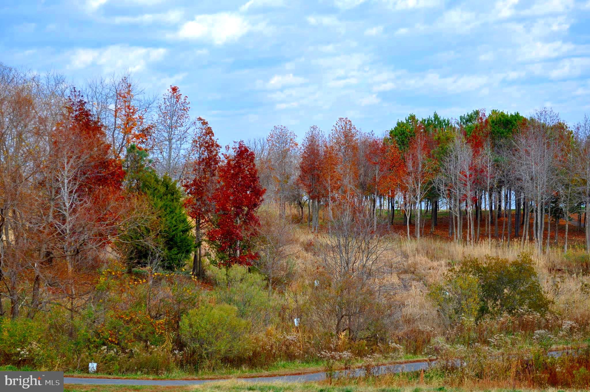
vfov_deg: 17.4
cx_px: 295
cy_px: 196
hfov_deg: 26.0
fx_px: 1277
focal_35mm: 78
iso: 200
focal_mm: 52
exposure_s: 1/250
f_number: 8
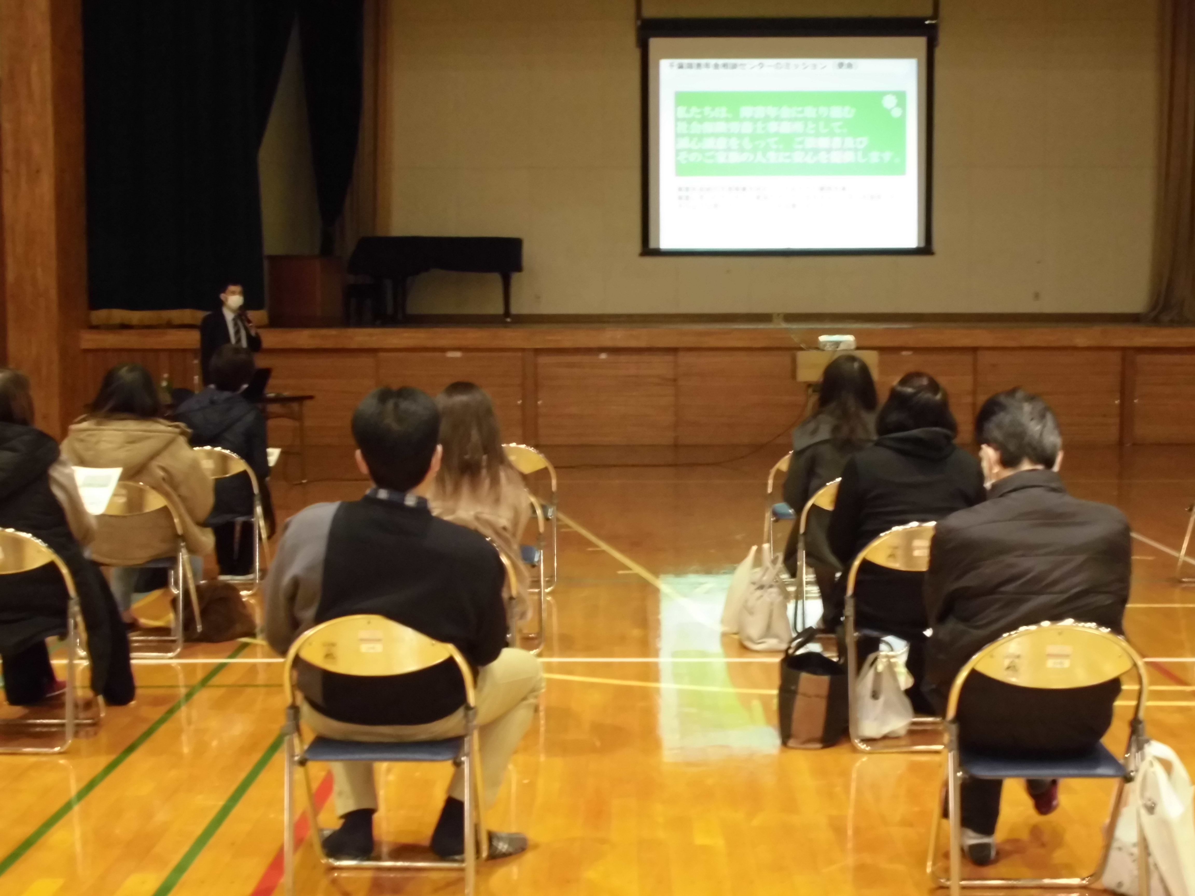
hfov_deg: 38.9
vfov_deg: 29.7
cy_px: 448
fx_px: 1692
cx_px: 598
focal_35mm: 49
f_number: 4.8
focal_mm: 8.9
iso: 400
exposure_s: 1/10
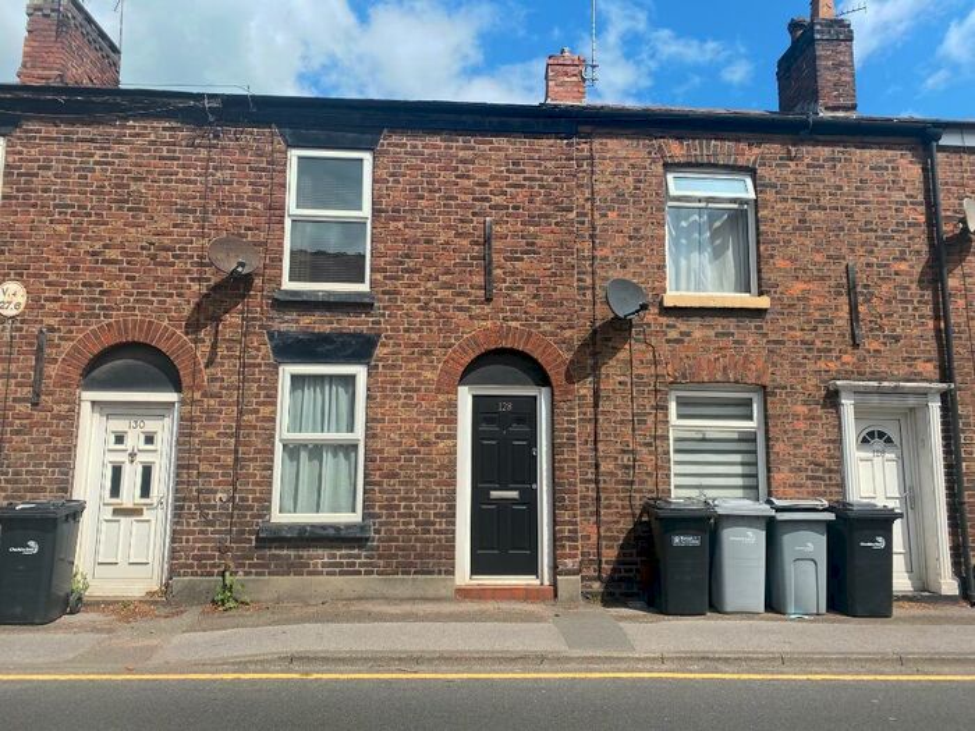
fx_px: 732
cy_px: 366
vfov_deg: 53.1
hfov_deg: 67.3
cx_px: 488
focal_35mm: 26
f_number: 1.8
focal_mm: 4.25
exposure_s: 1/3205
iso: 32
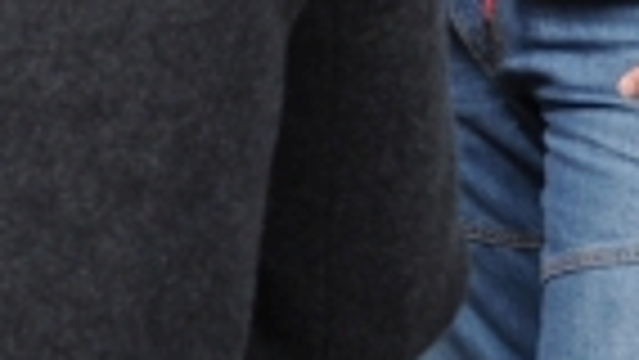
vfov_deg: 4.3
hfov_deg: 7.1
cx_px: -1143
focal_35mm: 277
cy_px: -688
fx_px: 4690
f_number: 7.1
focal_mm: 25
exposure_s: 1/200
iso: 200
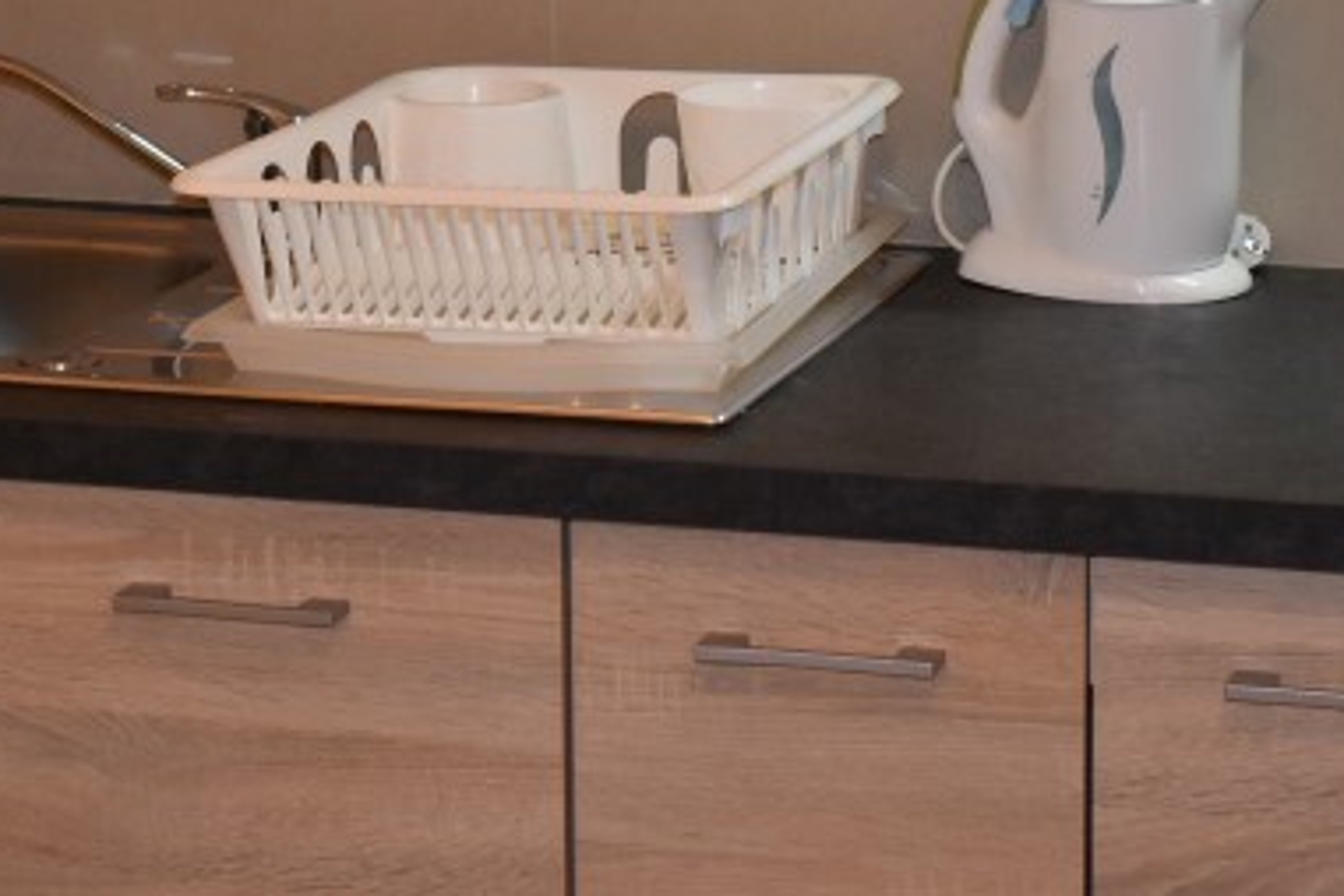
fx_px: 4517
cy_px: -16
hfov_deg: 16.9
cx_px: 656
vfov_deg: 11.2
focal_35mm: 121
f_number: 4.2
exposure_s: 1/125
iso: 1000
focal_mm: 30
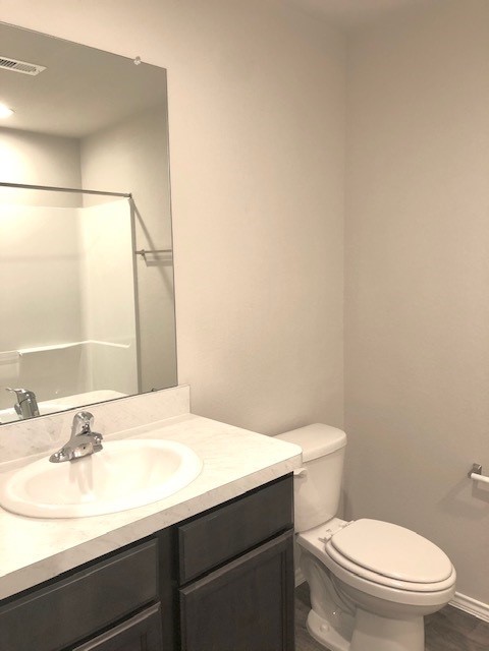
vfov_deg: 63.4
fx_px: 527
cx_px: 244
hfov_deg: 49.7
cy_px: 326
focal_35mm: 28
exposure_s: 1/17
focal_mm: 4
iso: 40
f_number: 1.8
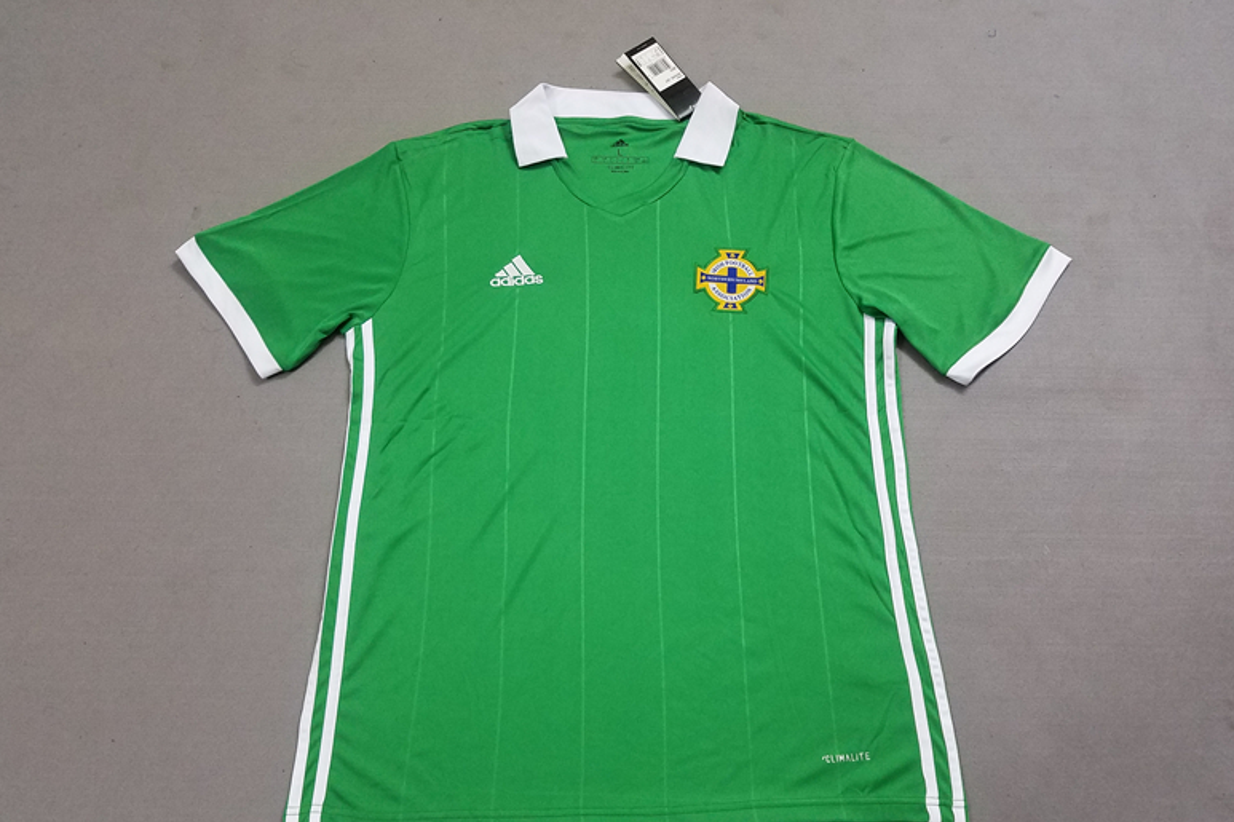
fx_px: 960
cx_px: 627
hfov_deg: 65.5
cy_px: 468
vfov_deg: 46.3
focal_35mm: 28
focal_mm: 4.2
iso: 200
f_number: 1.7
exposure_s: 1/10
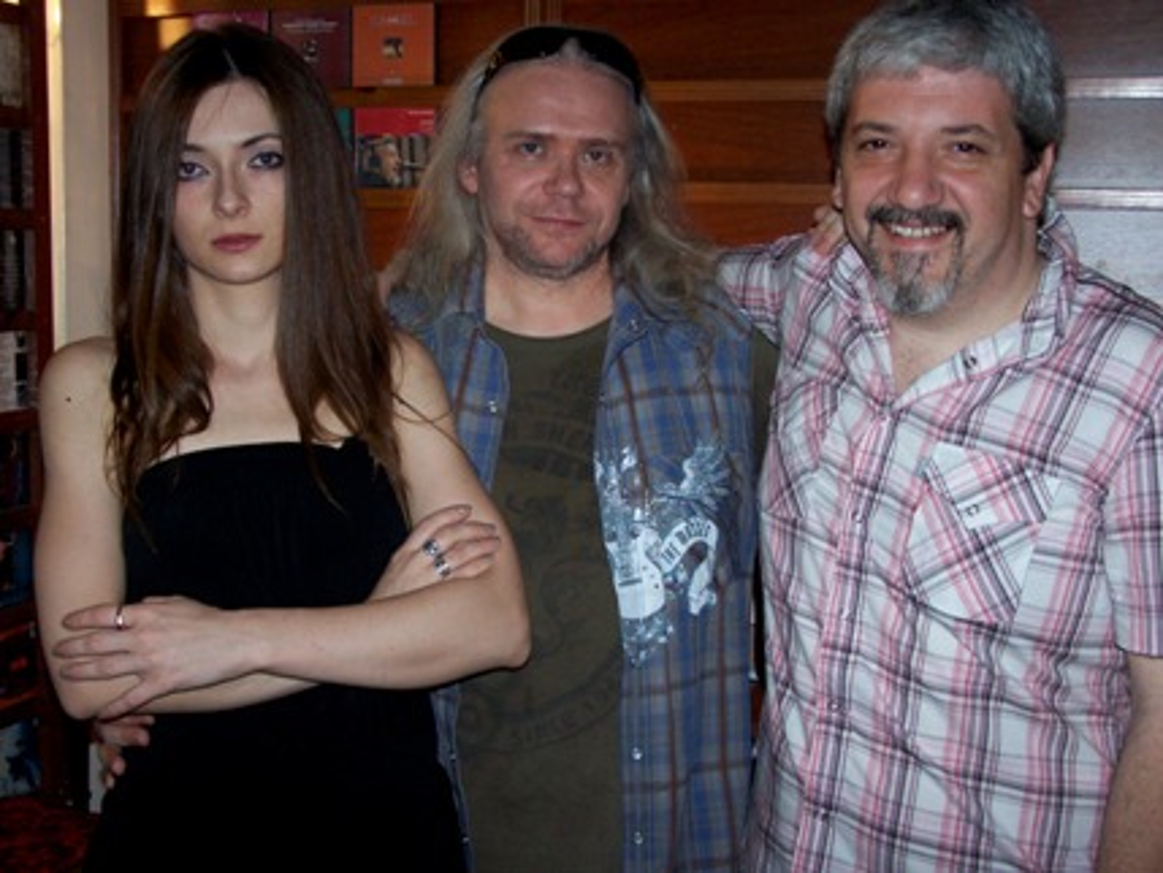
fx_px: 1613
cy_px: 436
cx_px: 582
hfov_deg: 39.6
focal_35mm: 48
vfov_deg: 30.3
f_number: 3
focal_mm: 8
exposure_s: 1/60
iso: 140
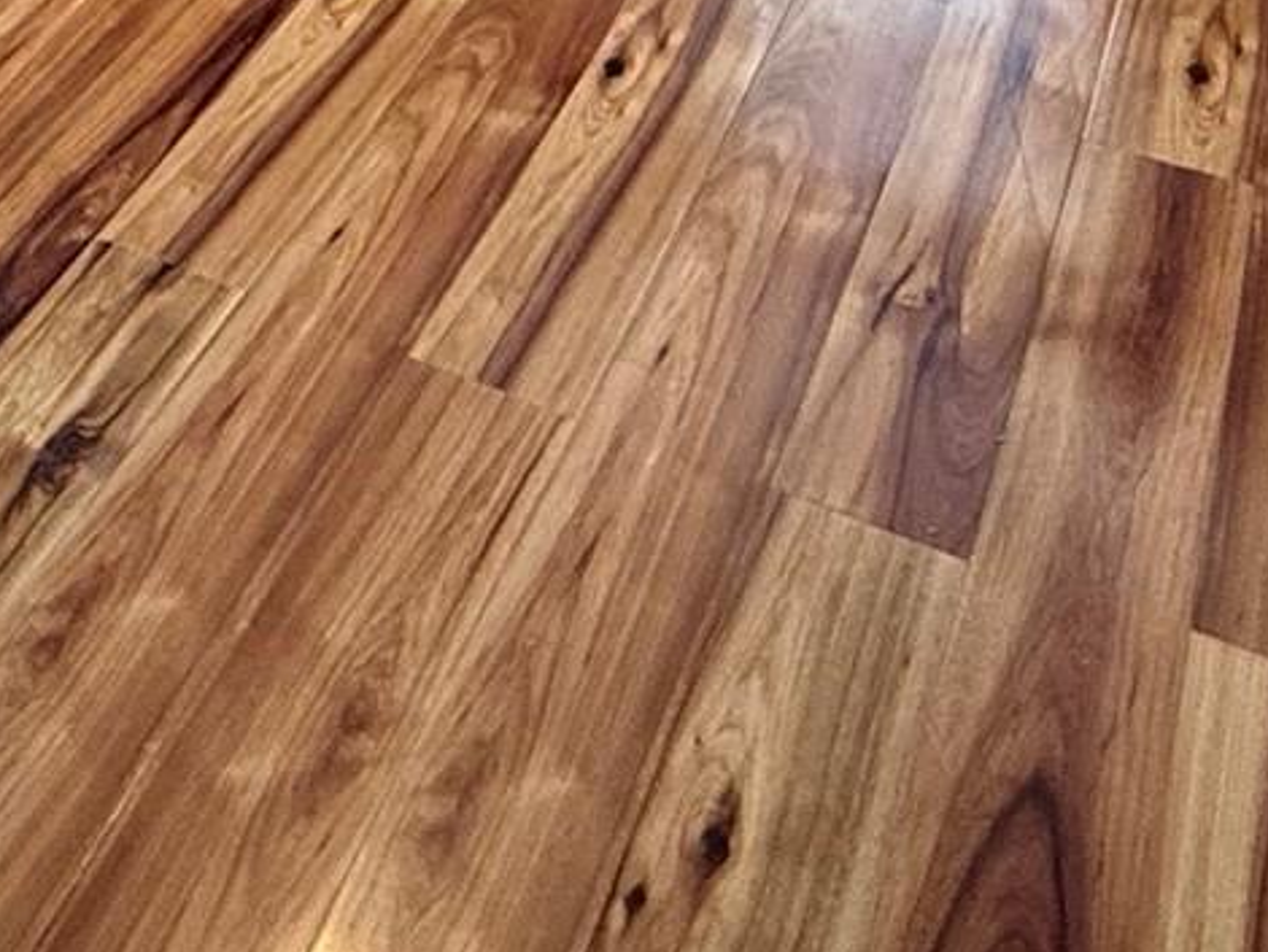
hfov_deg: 31.4
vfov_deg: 17.2
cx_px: 421
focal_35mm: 61
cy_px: -976
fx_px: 2236
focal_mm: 2.22
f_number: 2.2
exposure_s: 1/60
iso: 320
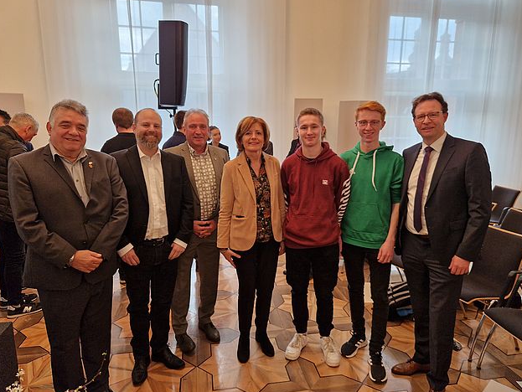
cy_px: 198
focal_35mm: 24
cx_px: 264
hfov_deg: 71.6
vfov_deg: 56.9
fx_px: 362
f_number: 1.8
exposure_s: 1/100
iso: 64
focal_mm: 5.4
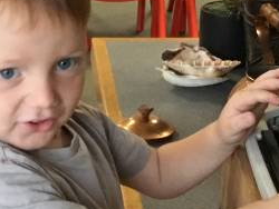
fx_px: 1000
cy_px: 160
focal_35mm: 124
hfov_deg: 15.7
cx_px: 39
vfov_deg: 11.9
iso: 125
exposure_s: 1/33
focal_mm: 3.3
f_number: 2.4
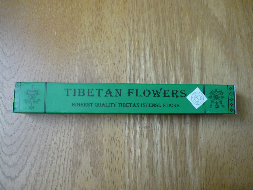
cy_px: 95
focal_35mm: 33
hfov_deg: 55.4
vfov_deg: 42.9
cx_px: 126
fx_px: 241
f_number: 2.8
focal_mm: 5.5
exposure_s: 1/20
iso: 400
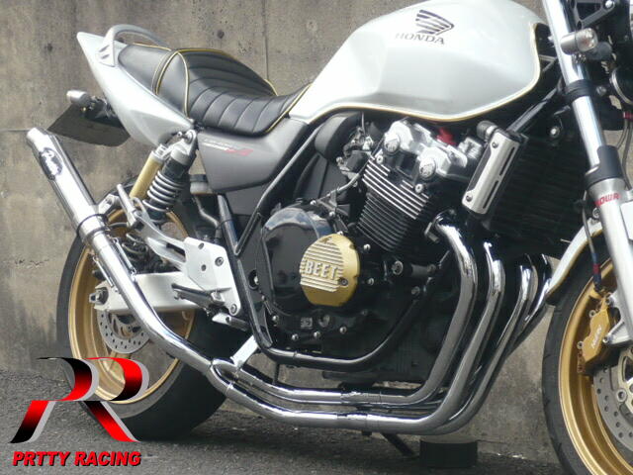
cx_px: 316
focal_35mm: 87
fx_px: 1591
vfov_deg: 17.0
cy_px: 238
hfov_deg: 22.5
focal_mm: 9.5
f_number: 4.1
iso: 100
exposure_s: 1/125
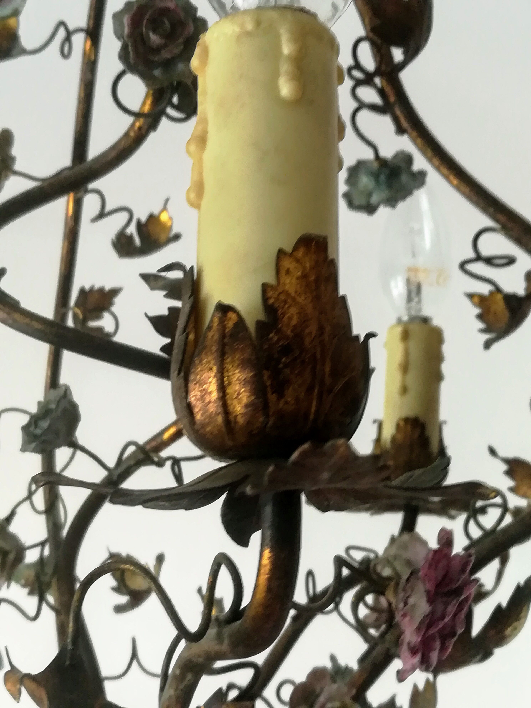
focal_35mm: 46
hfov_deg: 31.5
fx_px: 941
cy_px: 354
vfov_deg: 41.2
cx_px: 266
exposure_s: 1/30
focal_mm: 3.83
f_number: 2.2
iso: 160
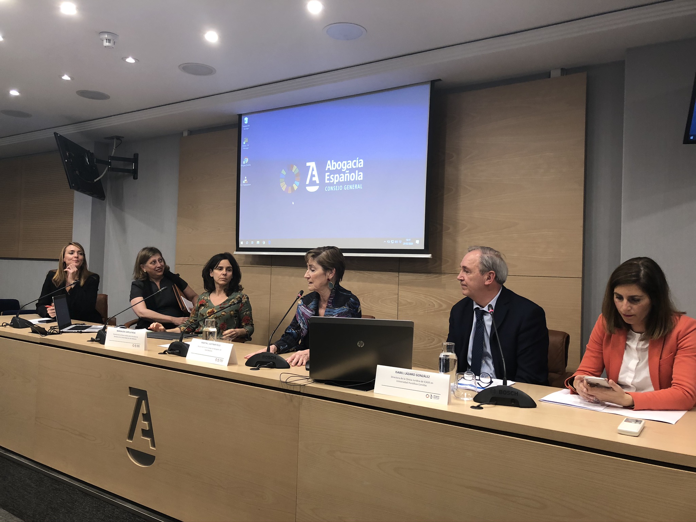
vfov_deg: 49.7
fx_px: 563
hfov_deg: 63.4
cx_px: 348
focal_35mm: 28
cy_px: 261
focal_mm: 3.99
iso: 32
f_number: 1.8
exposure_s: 1/25
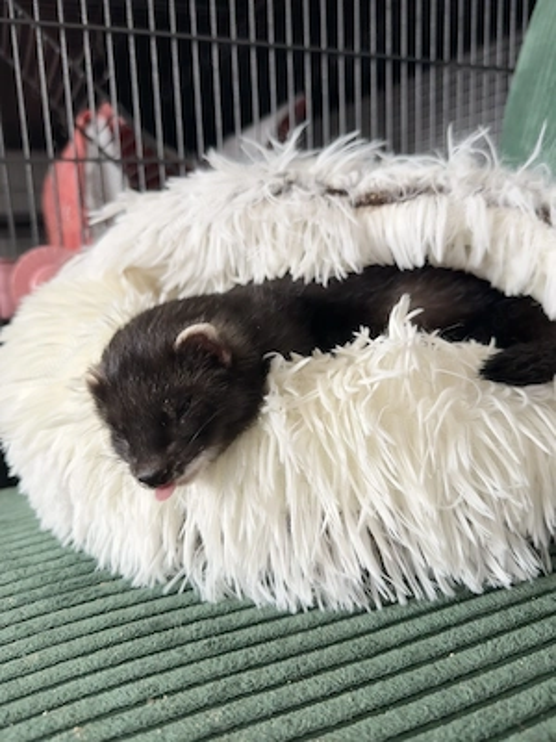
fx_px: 514
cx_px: 278
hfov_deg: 56.8
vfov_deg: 71.6
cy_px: 371
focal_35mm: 24
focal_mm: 6.76
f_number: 1.78
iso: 250
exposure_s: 1/60
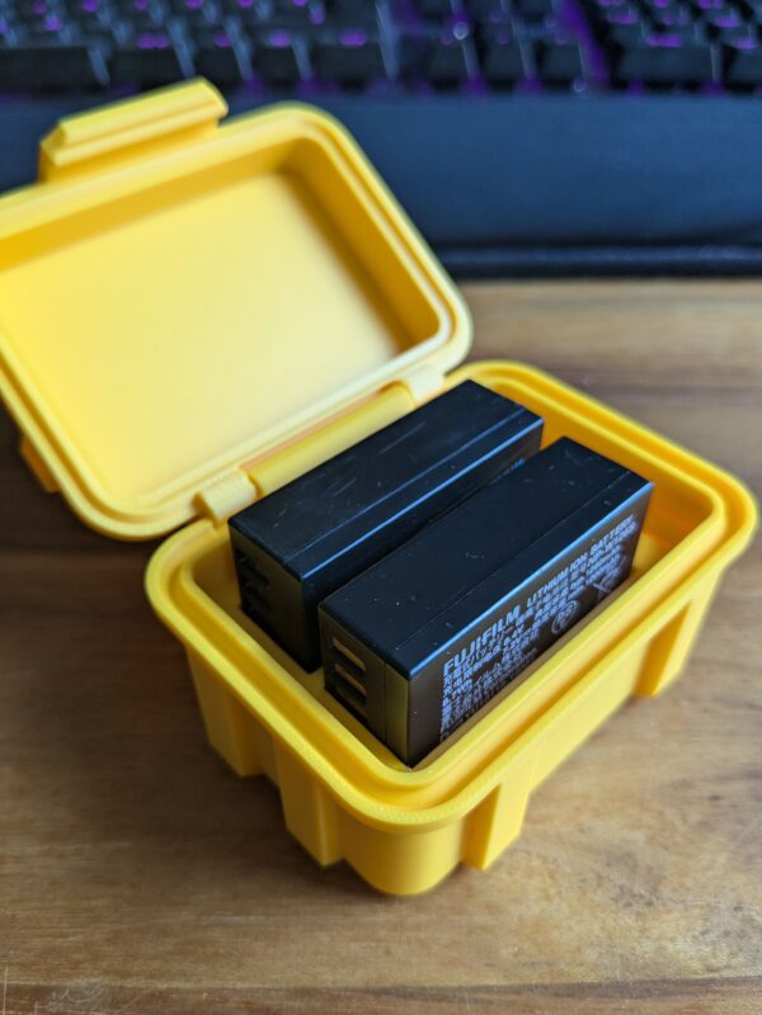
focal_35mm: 27
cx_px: 381
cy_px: 508
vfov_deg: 65.3
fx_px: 792
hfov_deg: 51.4
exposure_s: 1/33.3
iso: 90
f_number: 1.73
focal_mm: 4.38
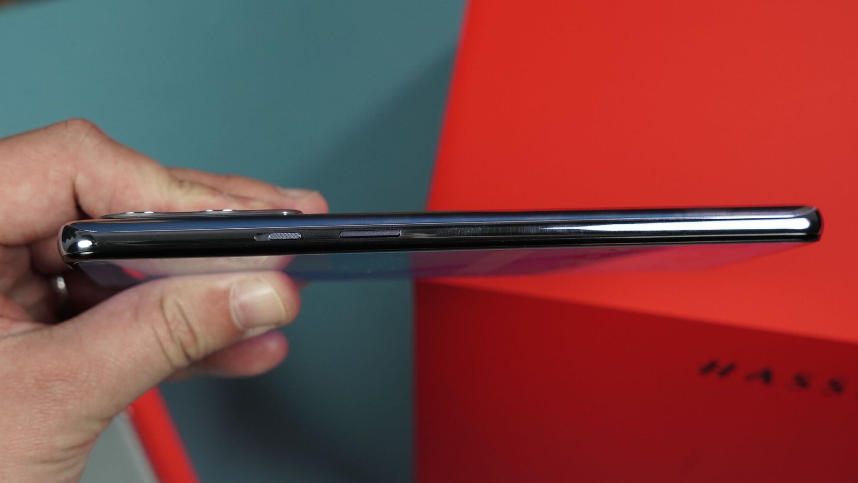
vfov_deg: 28.3
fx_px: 955
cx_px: 428
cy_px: 255
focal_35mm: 42
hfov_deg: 48.4
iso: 1250
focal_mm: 40
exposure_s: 1/200
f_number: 6.3
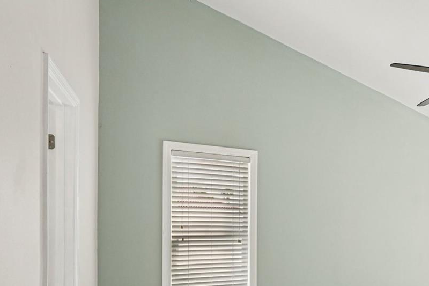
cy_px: 226
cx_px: 419
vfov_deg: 39.6
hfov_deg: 49.2
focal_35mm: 32
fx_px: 381
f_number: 8
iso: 400
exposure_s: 1/250
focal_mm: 16
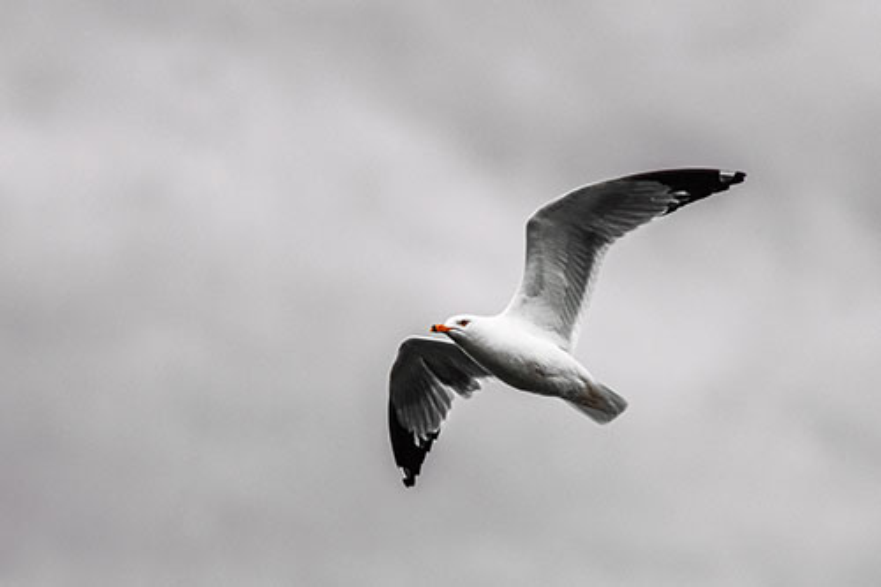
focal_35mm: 600
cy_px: 294
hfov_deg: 3.4
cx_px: 440
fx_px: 14678
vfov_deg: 2.3
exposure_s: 1/2000
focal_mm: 600
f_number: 11
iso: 2500
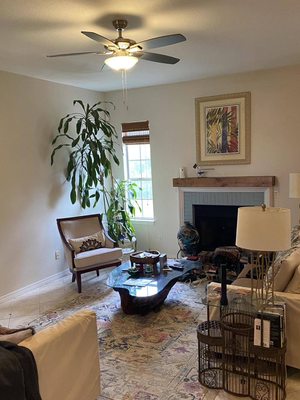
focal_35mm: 32
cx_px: 165
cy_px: 214
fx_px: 370
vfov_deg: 56.8
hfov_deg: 44.1
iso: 200
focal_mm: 4.25
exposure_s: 1/60
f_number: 1.8
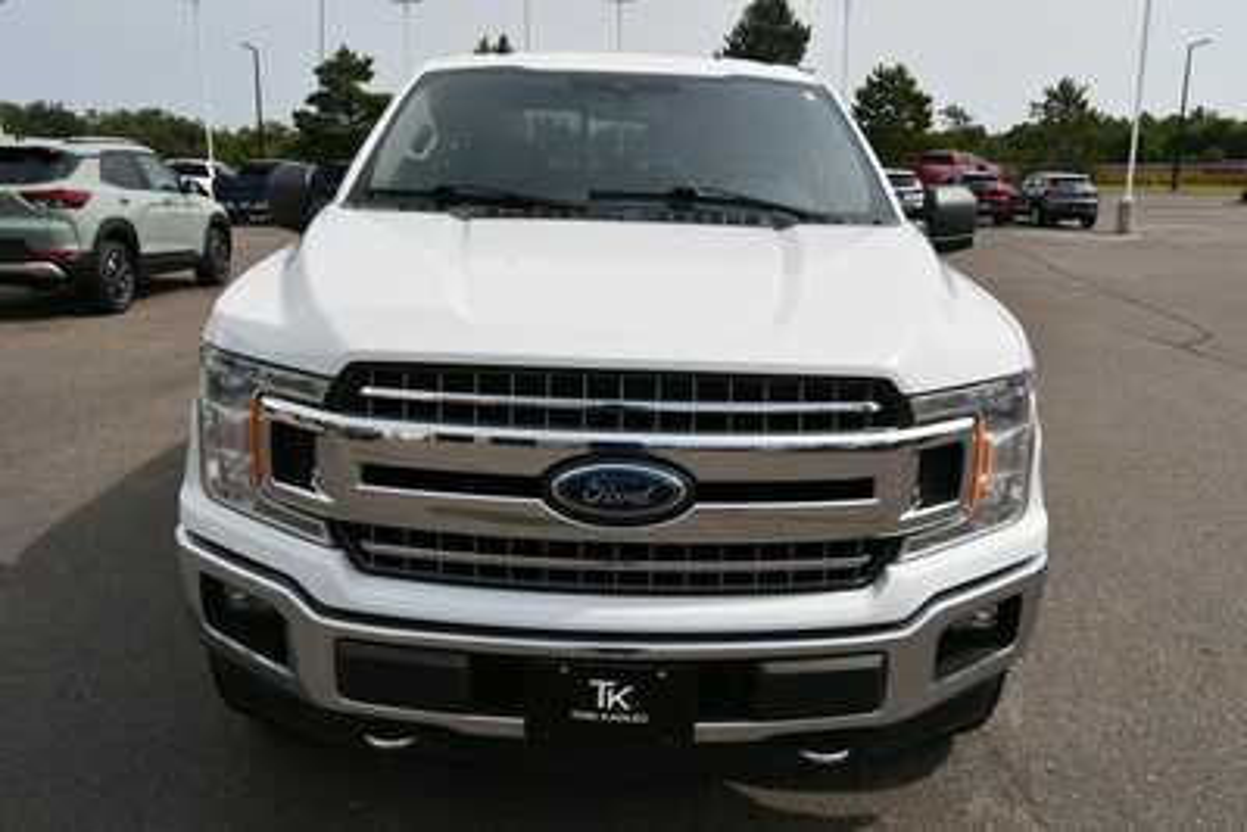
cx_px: 624
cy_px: 416
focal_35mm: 30
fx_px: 1039
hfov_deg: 61.9
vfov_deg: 43.6
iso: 100
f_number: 10
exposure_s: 1/400
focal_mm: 20
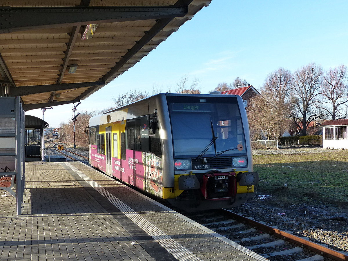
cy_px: 130
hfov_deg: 49.0
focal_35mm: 38
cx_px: 174
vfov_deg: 37.7
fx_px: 382
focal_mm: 6.8
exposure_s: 1/320
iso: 160
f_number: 4
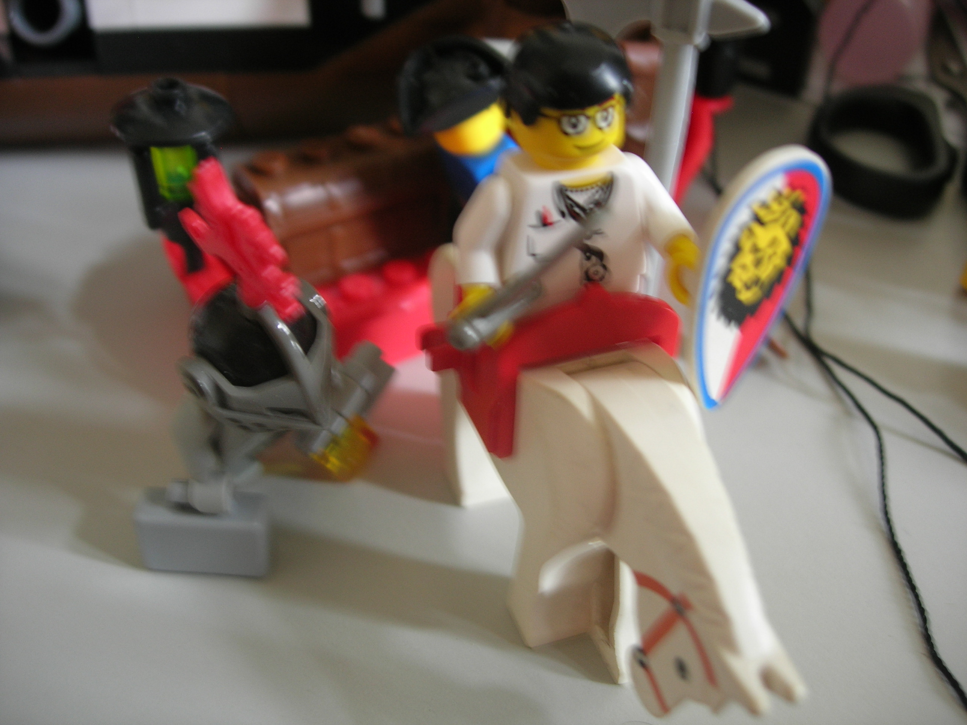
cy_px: 362
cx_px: 484
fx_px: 1062
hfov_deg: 49.0
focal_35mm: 38
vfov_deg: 37.7
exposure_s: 1/4.6
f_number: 2.8
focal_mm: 7.8
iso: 64
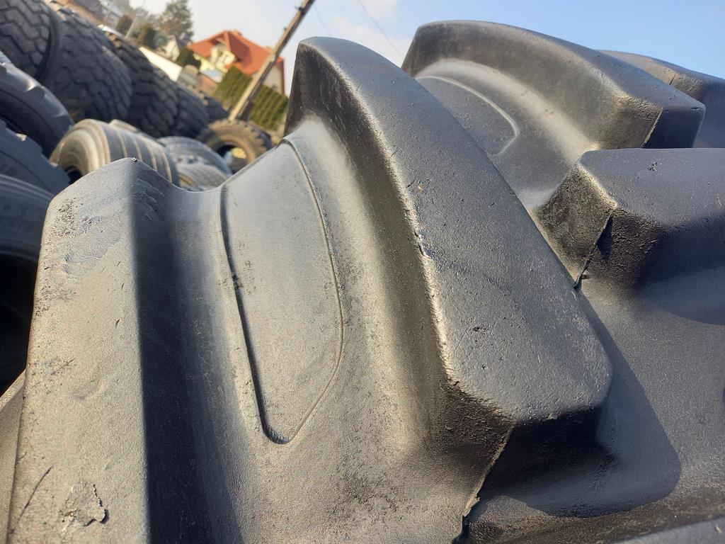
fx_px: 524
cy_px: 272
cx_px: 362
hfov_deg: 69.4
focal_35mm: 25
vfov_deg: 54.9
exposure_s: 1/238
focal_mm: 4.65
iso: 50
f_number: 1.8
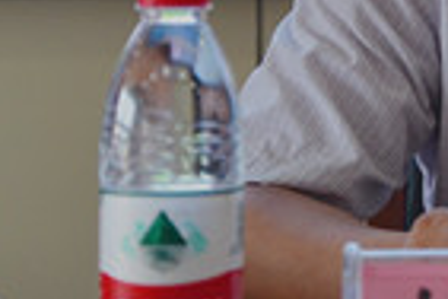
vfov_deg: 5.0
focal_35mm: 276
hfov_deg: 7.3
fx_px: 3434
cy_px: -62
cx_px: 689
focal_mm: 52
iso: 400
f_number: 5
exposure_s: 1/60
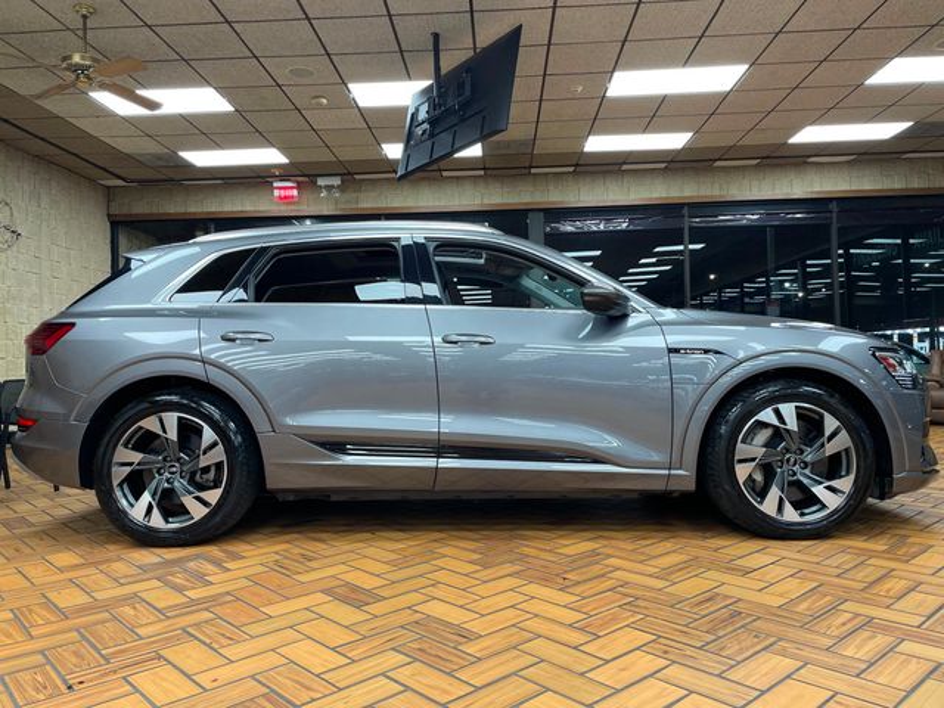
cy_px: 354
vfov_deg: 53.1
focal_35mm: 26
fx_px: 709
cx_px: 472
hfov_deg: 67.3
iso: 80
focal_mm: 4.2
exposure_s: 1/60
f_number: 1.6
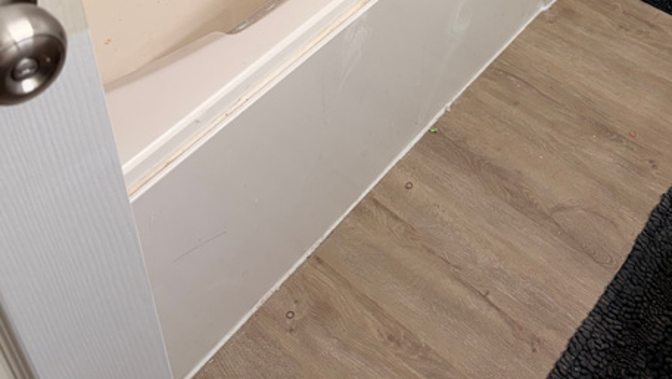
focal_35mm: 44
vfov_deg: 24.4
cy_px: -84
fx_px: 784
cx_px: 370
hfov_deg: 46.3
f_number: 1.78
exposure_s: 1/120
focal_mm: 6.76
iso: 100
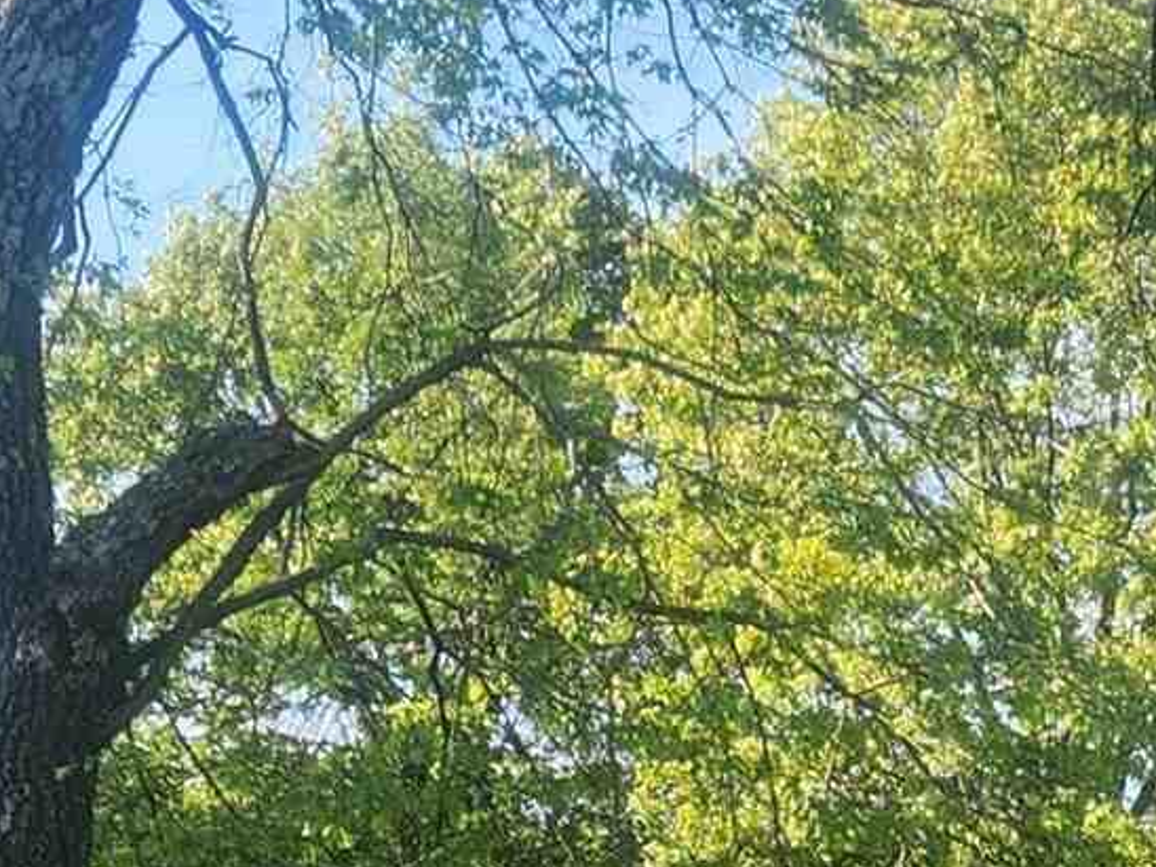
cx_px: 1297
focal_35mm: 129
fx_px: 4308
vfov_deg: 11.2
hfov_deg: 14.9
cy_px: 1181
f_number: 1.8
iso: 20
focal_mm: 5.4
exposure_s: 1/378
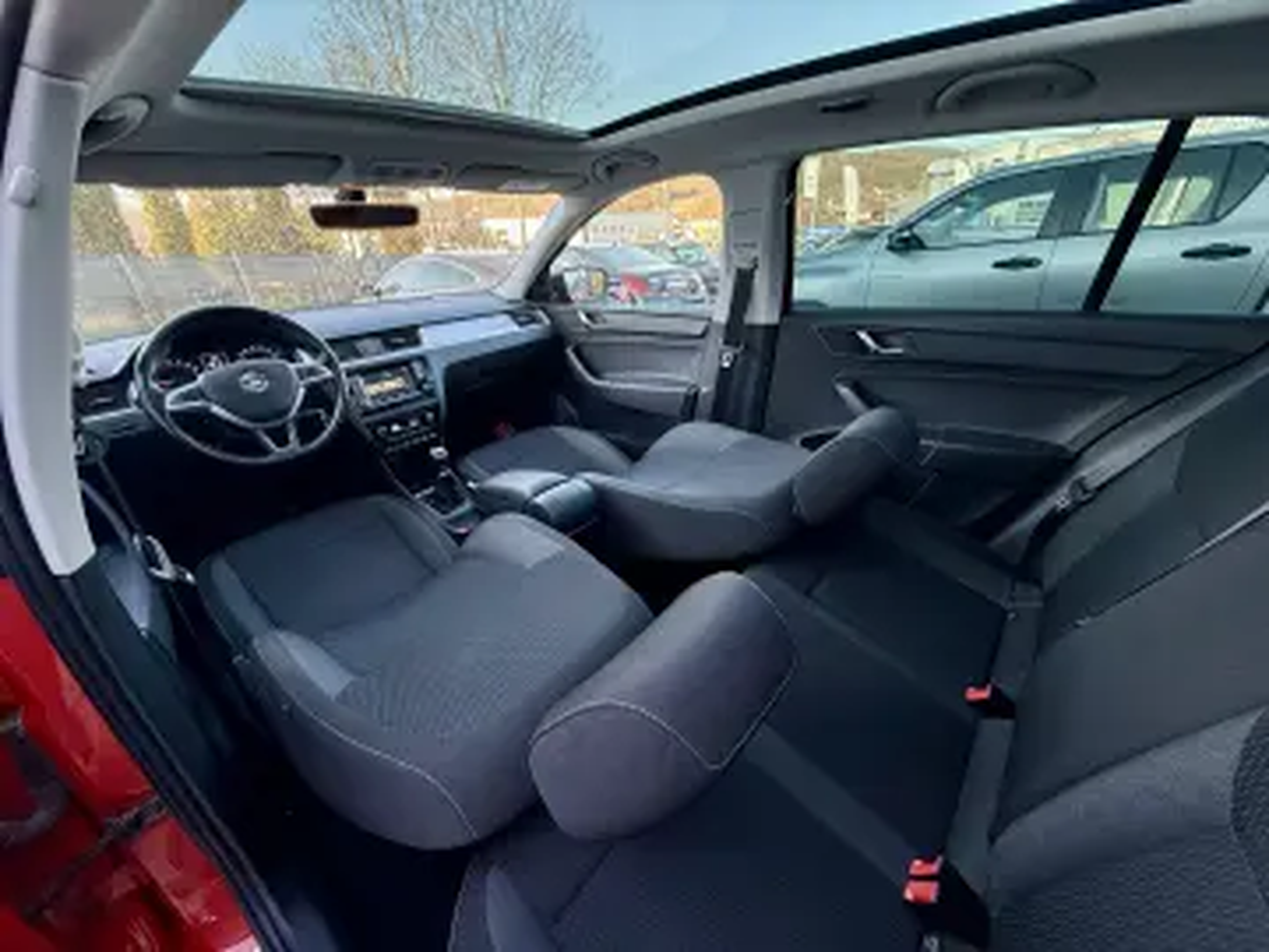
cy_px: 476
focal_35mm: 14
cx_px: 634
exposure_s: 1/99
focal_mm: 2.22
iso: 125
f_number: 2.2
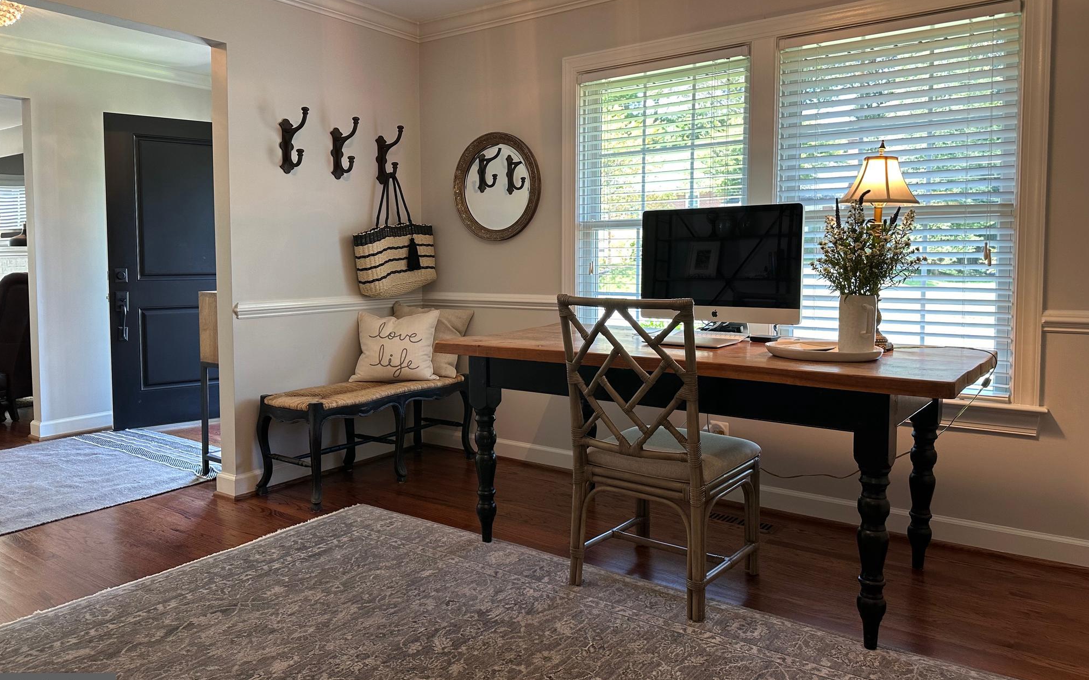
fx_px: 772
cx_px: 536
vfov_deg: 47.5
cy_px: 300
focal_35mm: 26
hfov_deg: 70.4
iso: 125
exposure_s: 1/60
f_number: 1.78
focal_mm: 6.86
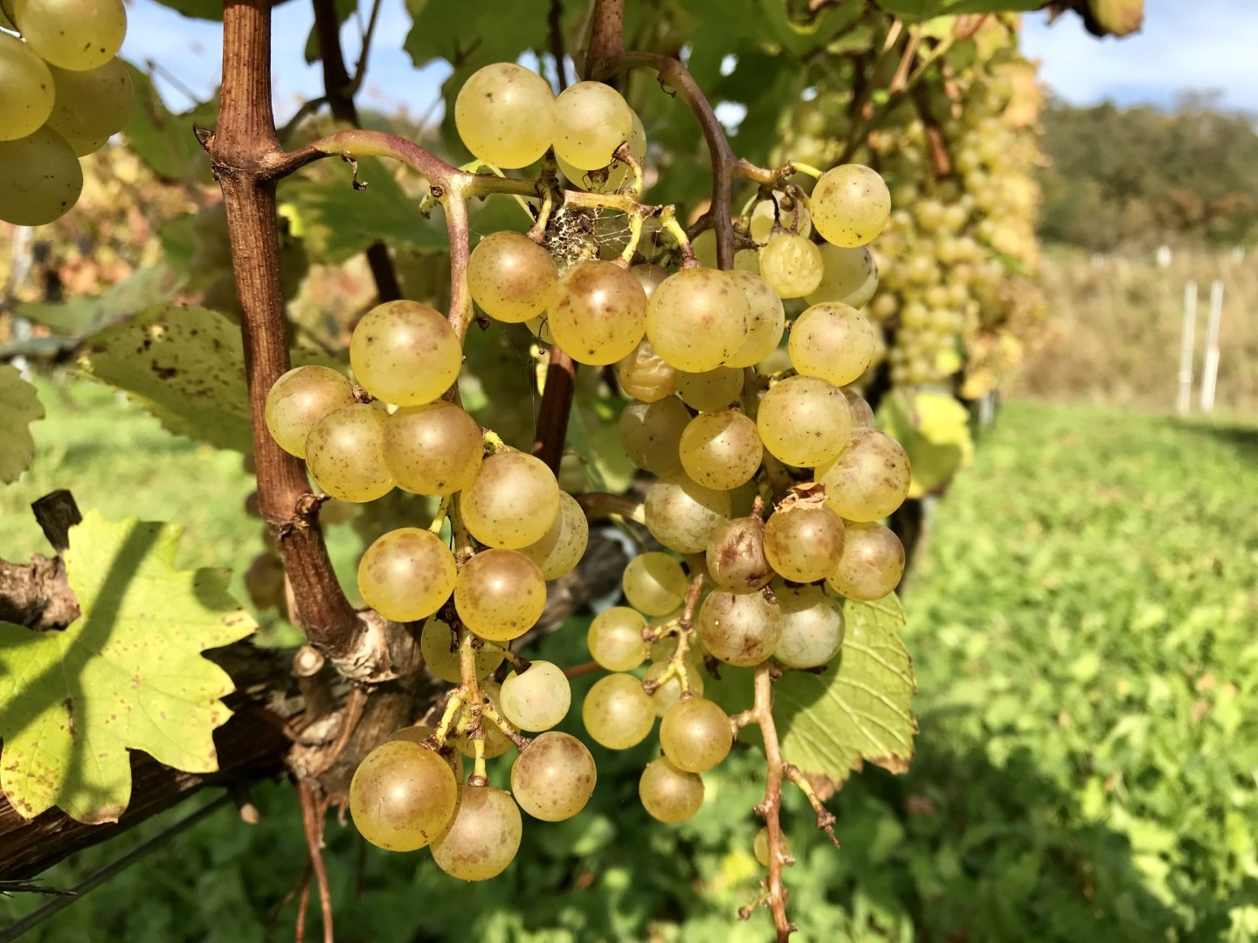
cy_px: 472
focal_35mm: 28
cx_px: 629
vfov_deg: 49.7
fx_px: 1018
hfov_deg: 63.4
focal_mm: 4
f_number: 1.8
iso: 20
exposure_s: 1/1182
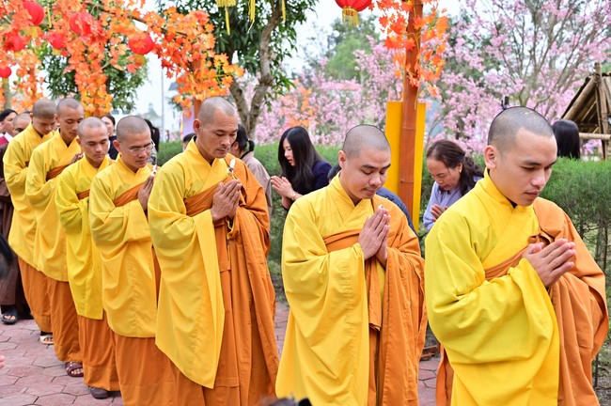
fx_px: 780
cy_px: 203
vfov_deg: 29.2
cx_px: 306
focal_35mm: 46
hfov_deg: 42.8
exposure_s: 1/320
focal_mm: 46
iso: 160
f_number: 5
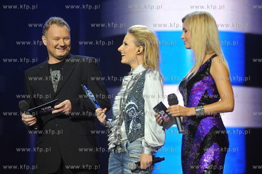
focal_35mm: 160
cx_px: 131
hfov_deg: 12.8
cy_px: 87
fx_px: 1163
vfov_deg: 8.6
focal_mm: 160
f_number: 5.6
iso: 3200
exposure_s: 1/200
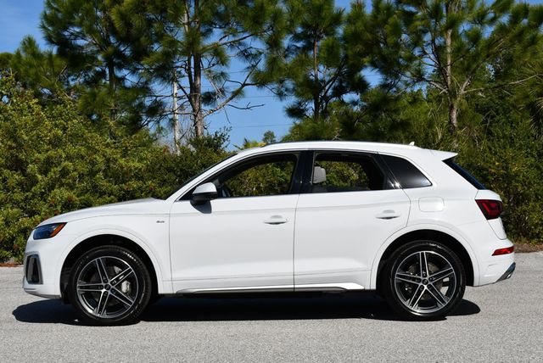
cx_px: 272
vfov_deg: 21.3
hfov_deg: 31.4
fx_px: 966
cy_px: 182
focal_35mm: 64
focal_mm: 32
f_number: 10
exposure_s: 1/400
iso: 100
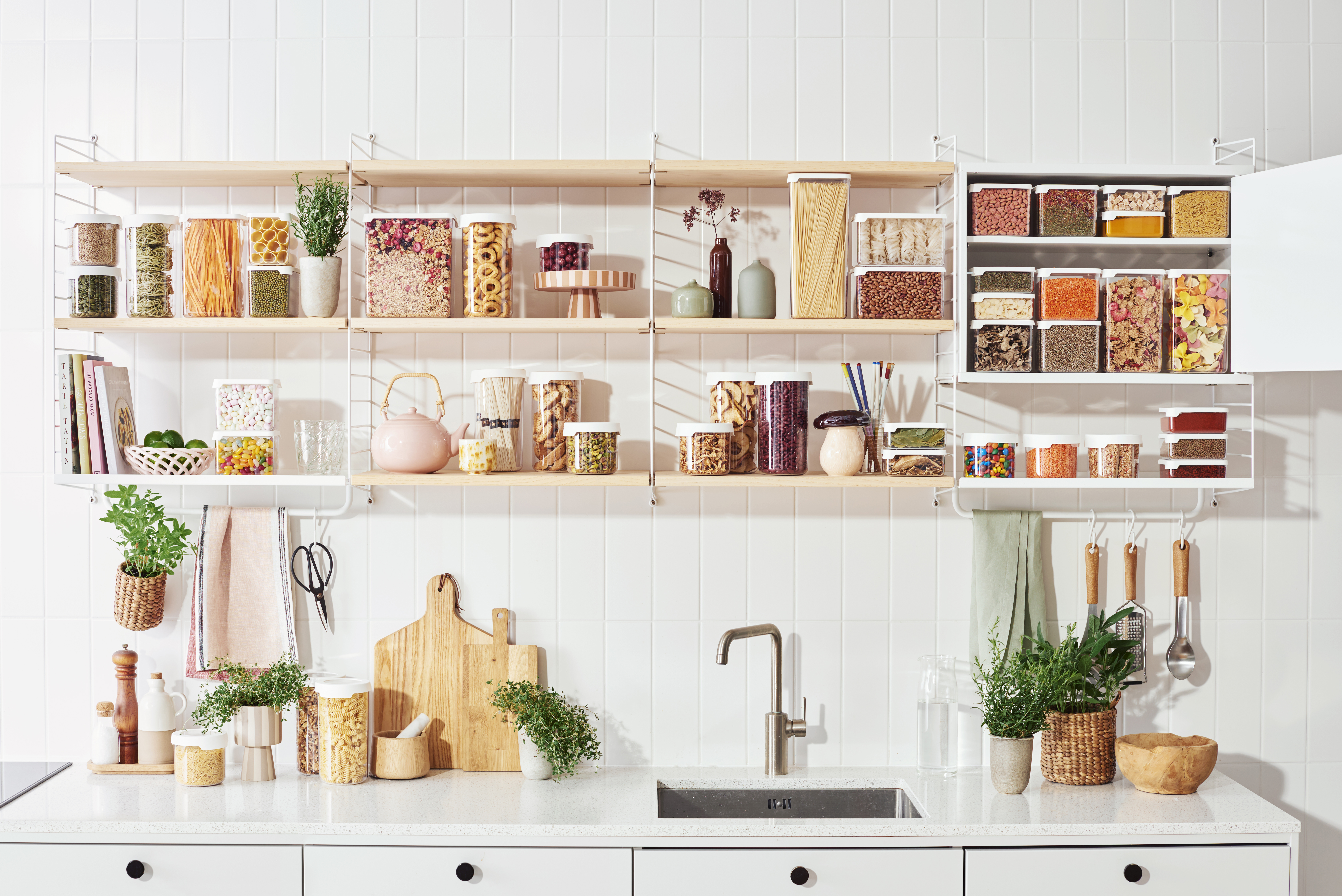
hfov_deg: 39.6
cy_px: 448
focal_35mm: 50
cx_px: 671
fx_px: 1864
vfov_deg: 27.0
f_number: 5.6
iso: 125
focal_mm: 50
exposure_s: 1/125
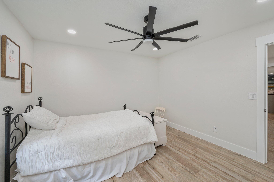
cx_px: 137
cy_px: 91
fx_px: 106
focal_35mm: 14
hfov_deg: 104.3
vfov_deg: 81.1
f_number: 9
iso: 200
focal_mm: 14
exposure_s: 1/30
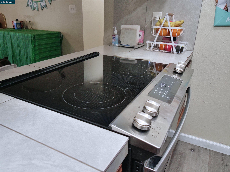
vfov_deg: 49.7
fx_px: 186
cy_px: 86
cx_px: 115
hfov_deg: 63.4
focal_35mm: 28
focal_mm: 14
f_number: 4
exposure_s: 1/160
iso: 800
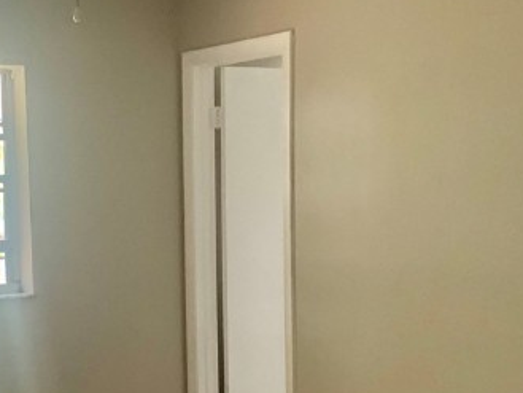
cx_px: 87
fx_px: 1224
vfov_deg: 18.1
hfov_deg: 23.7
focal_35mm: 81
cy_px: 312
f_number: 1.8
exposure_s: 1/60
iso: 160
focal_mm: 4.25
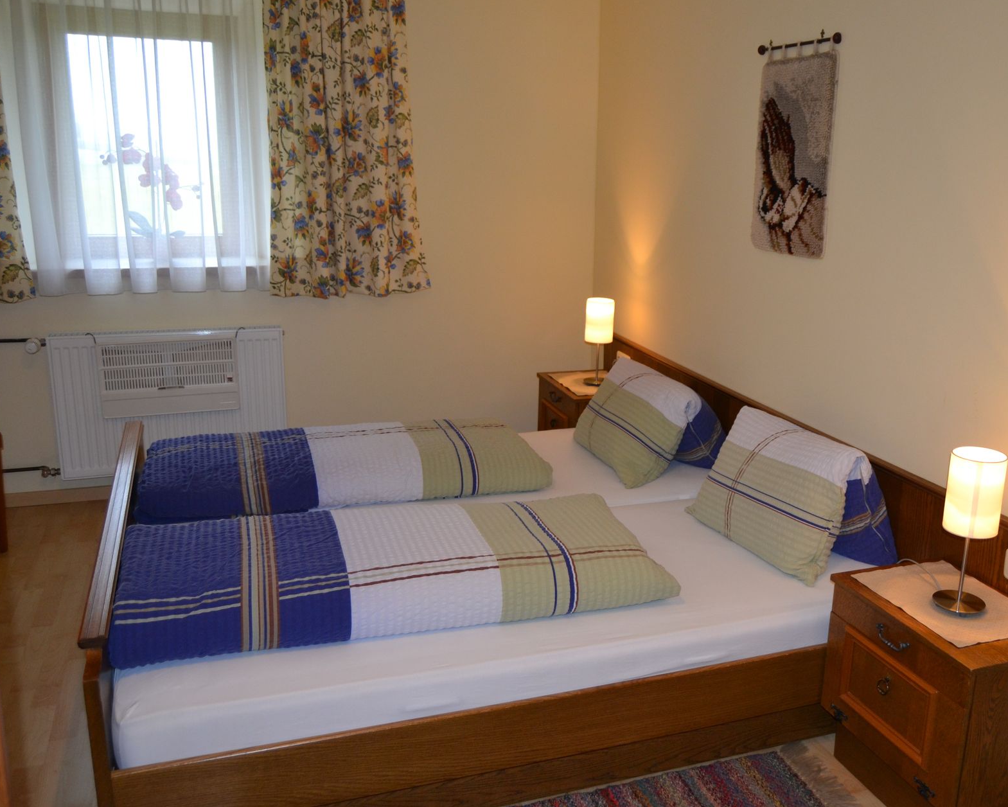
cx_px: 608
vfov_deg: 47.1
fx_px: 925
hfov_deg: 56.7
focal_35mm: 31
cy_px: 396
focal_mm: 18
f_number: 3.5
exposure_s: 1/60
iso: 560
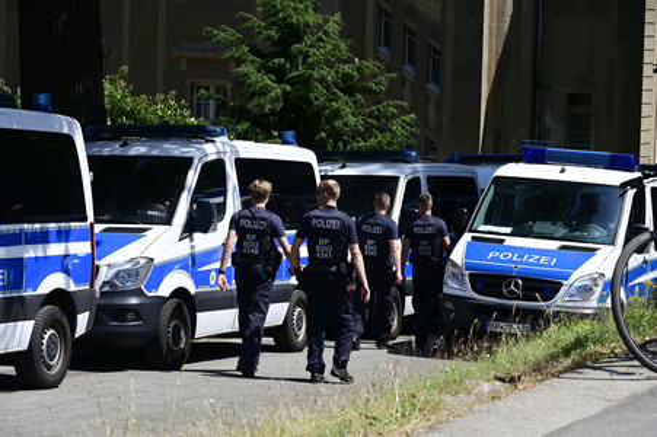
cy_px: 218
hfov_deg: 19.7
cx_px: 328
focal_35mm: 104
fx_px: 1897
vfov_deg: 13.1
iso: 125
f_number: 8
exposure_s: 1/250
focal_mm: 104
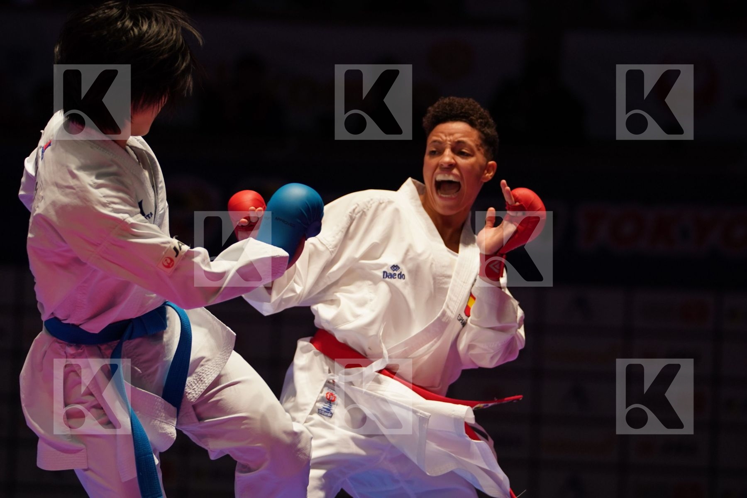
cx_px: 374
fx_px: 4233
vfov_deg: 6.7
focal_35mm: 204
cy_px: 249
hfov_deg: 10.1
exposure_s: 1/1000
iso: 1000
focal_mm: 136
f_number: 2.8
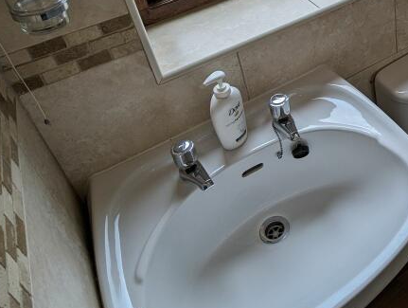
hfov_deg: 44.4
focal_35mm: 38
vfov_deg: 34.6
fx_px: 449
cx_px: 368
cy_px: 5
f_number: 2.2
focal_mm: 2.35
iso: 40
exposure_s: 1/251
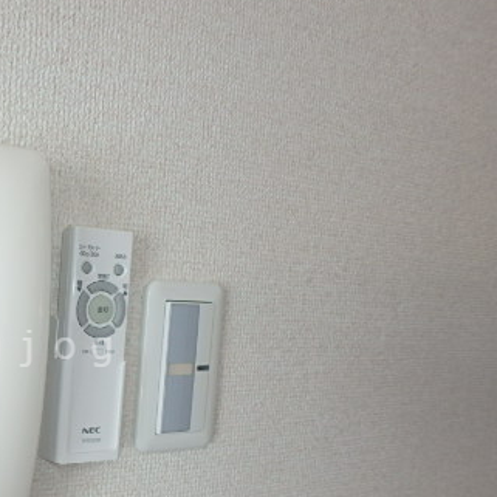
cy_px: 348
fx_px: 601
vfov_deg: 44.0
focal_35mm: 37
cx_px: 14
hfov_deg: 40.1
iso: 200
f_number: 3.5
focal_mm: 3.7
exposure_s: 1/30
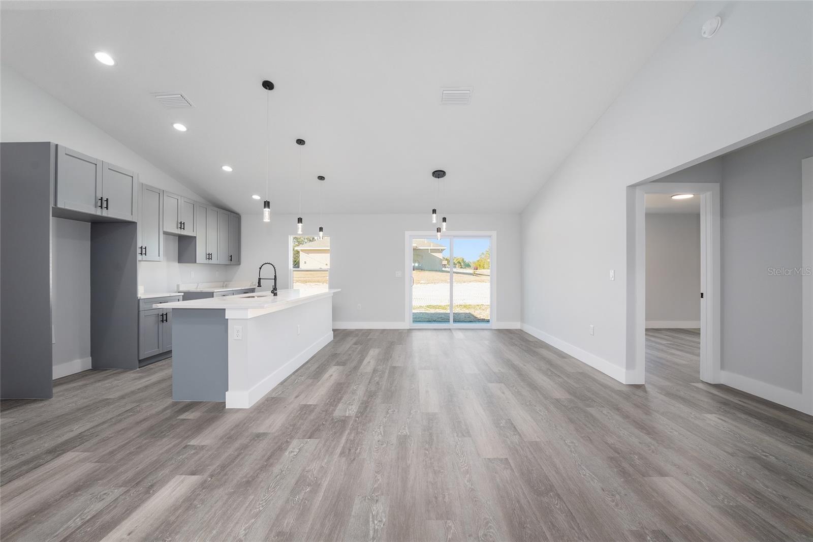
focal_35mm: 14
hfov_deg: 104.3
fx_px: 316
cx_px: 406
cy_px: 271
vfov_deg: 81.2
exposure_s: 1/13
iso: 400
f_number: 7.1
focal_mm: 14
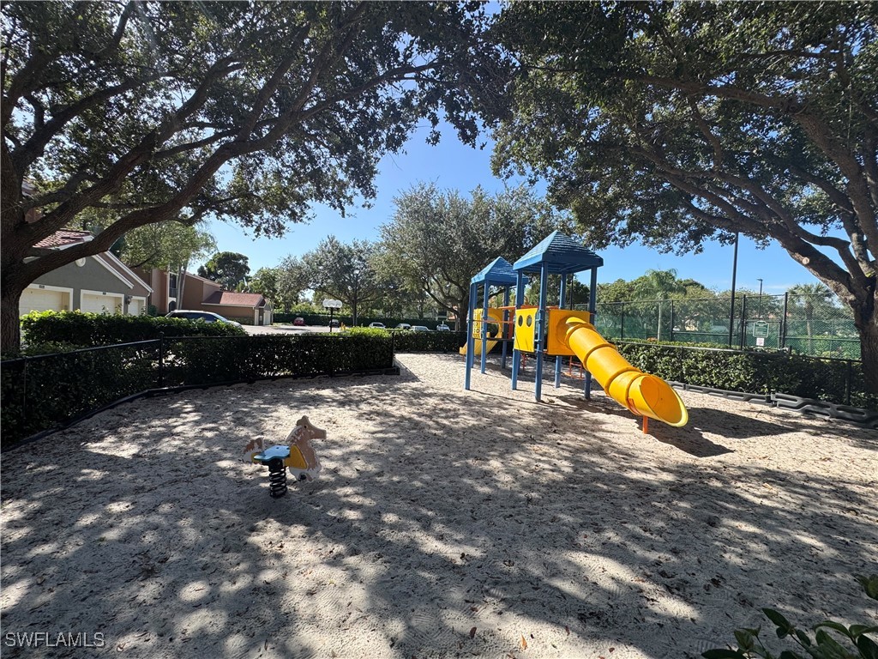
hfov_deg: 102.1
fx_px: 355
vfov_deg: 85.7
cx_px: 439
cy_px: 330
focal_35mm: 14
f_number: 2.2
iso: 50
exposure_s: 1/1048
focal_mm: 2.22
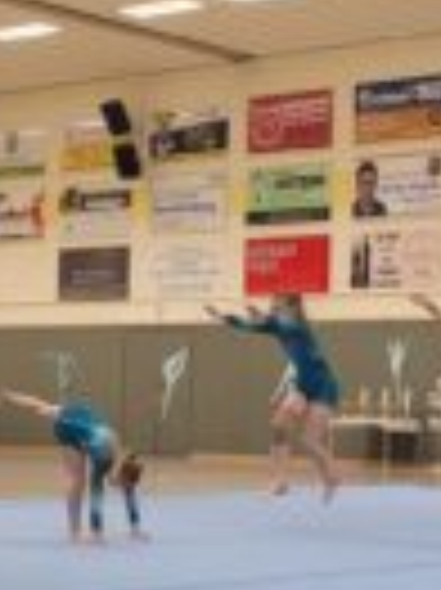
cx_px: 646
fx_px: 1684
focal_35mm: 99
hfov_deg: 14.0
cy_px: 356
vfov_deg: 19.8
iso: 160
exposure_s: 1/100
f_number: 1.8
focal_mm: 5.4
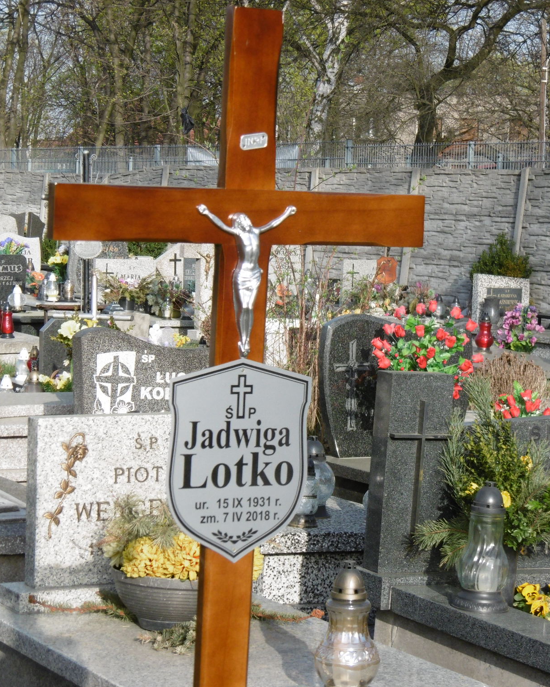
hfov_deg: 13.1
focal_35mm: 118
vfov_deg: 16.3
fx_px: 2401
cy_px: 343
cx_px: 315
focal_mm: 16.2
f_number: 4.7
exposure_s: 1/320
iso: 100
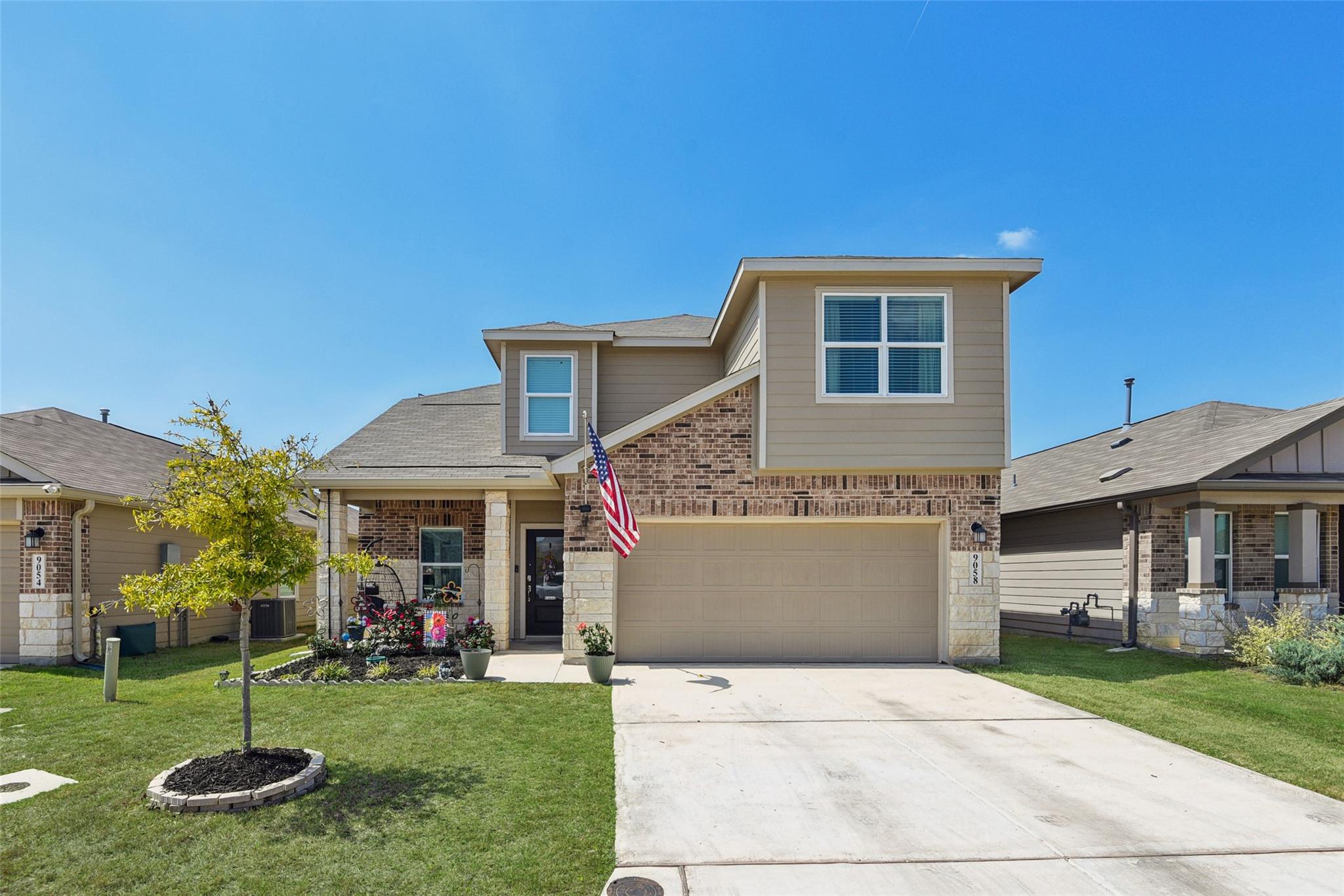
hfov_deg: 96.7
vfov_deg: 73.7
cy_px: 448
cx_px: 672
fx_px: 597
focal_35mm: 16
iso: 400
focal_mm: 16
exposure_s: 1/640
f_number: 8
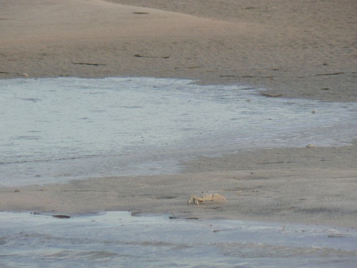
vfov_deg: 3.4
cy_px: 134
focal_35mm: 432
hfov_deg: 4.6
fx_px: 4455
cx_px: 178
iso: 80
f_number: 5.6
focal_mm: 72
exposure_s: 1/160
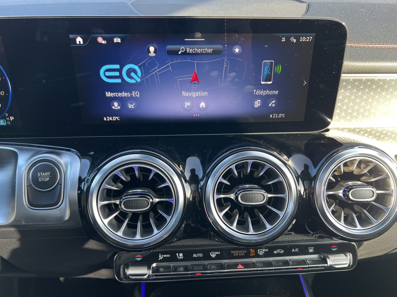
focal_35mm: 26
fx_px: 298
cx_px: 198
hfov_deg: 67.3
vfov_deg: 53.1
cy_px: 148
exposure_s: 1/121
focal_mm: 5.7
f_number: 1.5
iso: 50
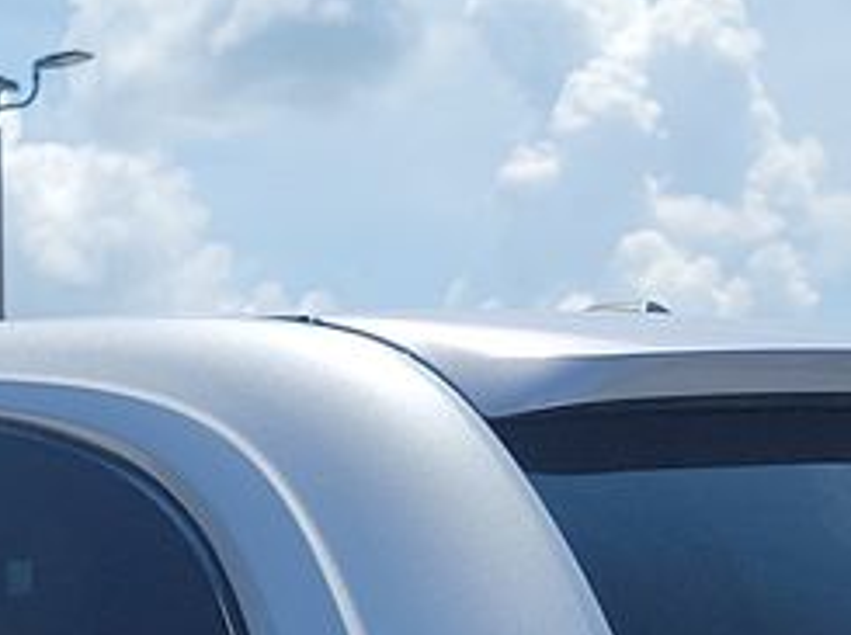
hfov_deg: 12.3
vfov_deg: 9.0
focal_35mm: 157
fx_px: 3854
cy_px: 1166
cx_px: -233
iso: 50
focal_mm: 6.7
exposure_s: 1/1105
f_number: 1.8
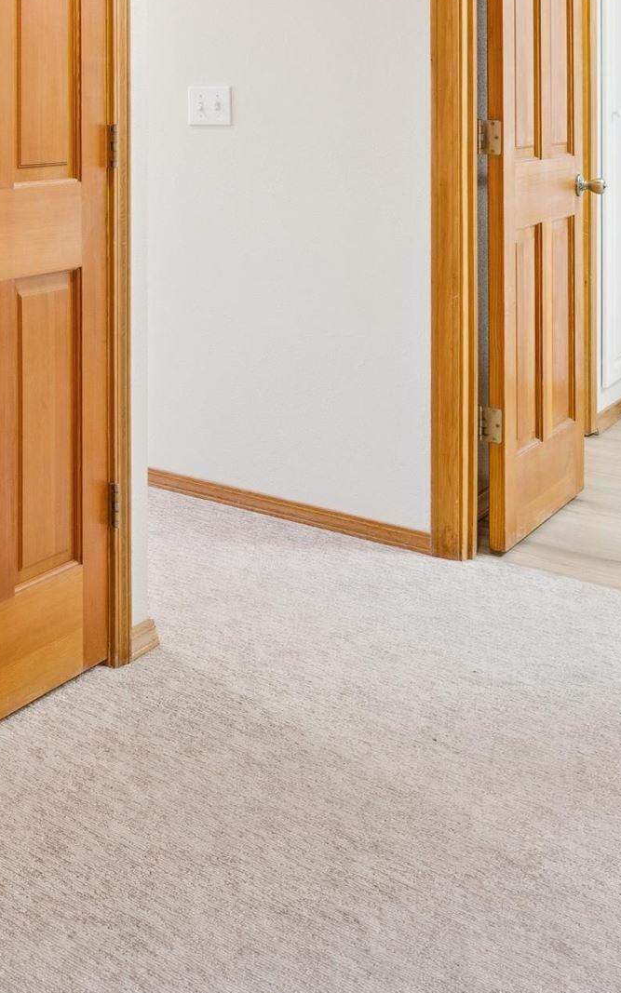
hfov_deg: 20.1
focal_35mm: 45
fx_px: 1231
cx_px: -506
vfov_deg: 40.5
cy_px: 91
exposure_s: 1/1.25
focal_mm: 15.5
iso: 400
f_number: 13
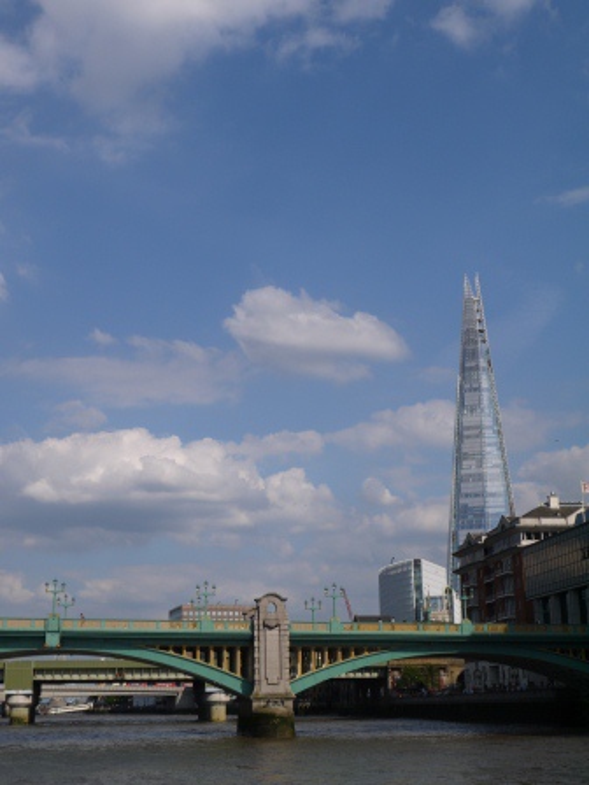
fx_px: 1225
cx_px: 294
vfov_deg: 35.5
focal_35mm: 54
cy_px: 392
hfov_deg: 27.0
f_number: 11
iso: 160
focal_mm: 27
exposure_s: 1/500
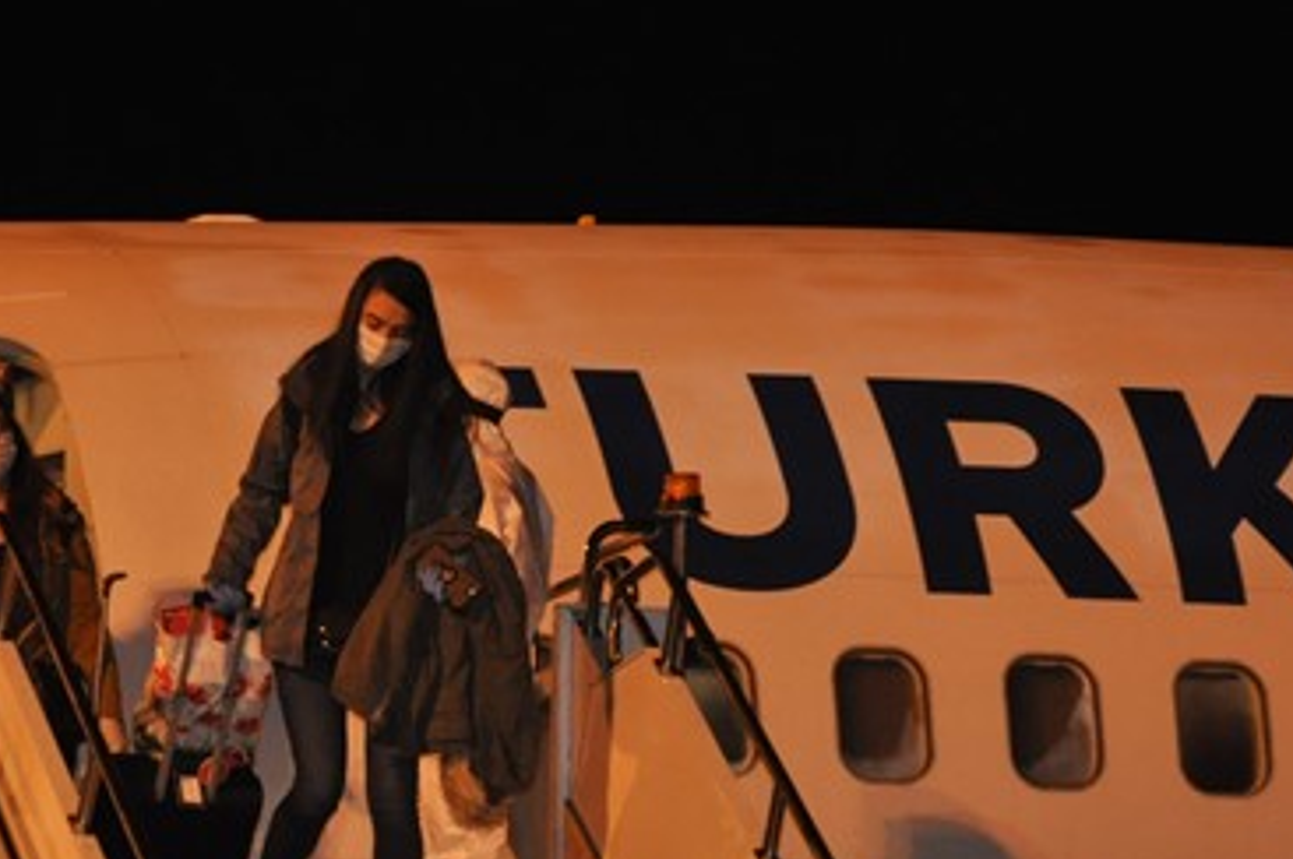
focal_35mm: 279
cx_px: 620
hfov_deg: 7.4
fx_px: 10007
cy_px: 598
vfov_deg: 4.9
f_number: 5.6
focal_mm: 105
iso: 1800
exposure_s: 1/60
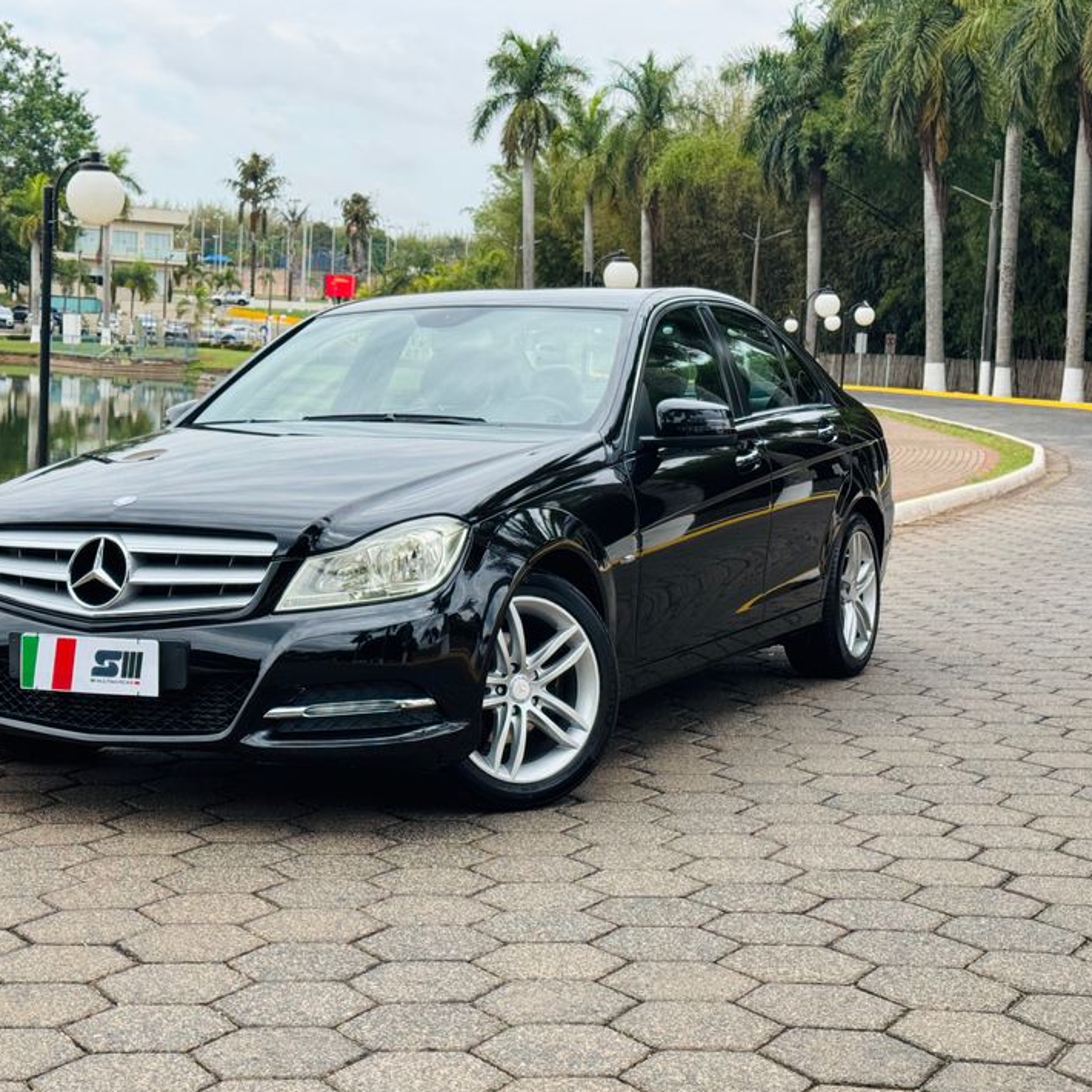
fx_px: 2034
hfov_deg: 30.0
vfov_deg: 30.0
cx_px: 427
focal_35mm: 57
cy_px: 546
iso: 64
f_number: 1.78
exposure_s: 1/1923
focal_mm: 6.76
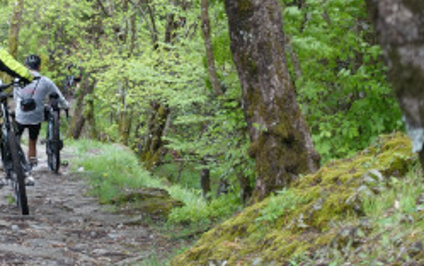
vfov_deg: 10.0
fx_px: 1515
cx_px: 54
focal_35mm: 131
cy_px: 62
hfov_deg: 15.8
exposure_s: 1/80
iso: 125
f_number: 3.2
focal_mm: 23.53
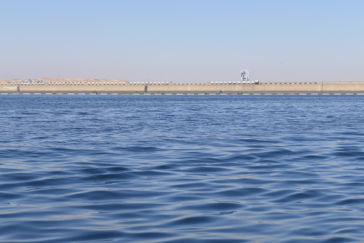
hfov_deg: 25.4
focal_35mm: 80
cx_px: 182
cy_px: 122
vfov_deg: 17.1
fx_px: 809
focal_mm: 15.7
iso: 80
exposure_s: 1/1600
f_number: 3.2
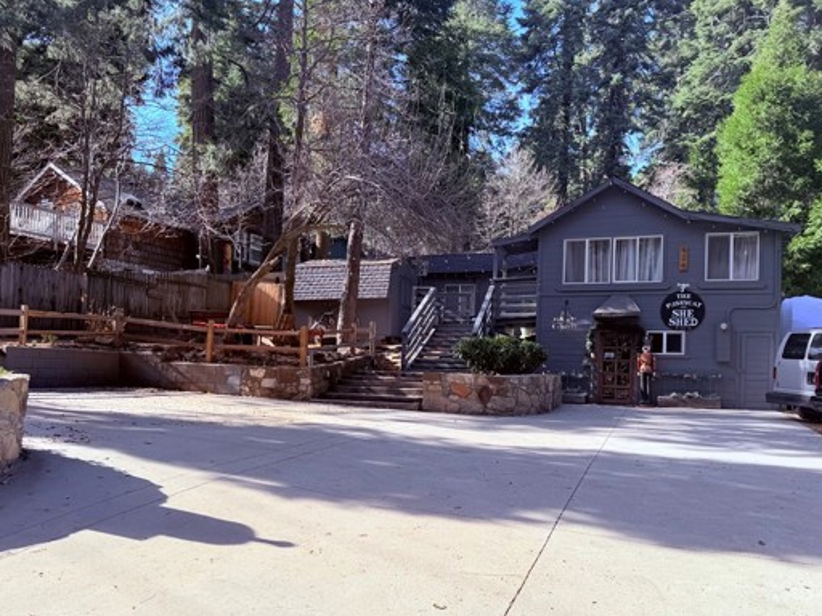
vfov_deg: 46.7
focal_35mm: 30
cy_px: 353
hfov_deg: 60.0
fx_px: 712
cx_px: 413
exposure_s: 1/2110
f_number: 1.78
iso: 80
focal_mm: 6.76
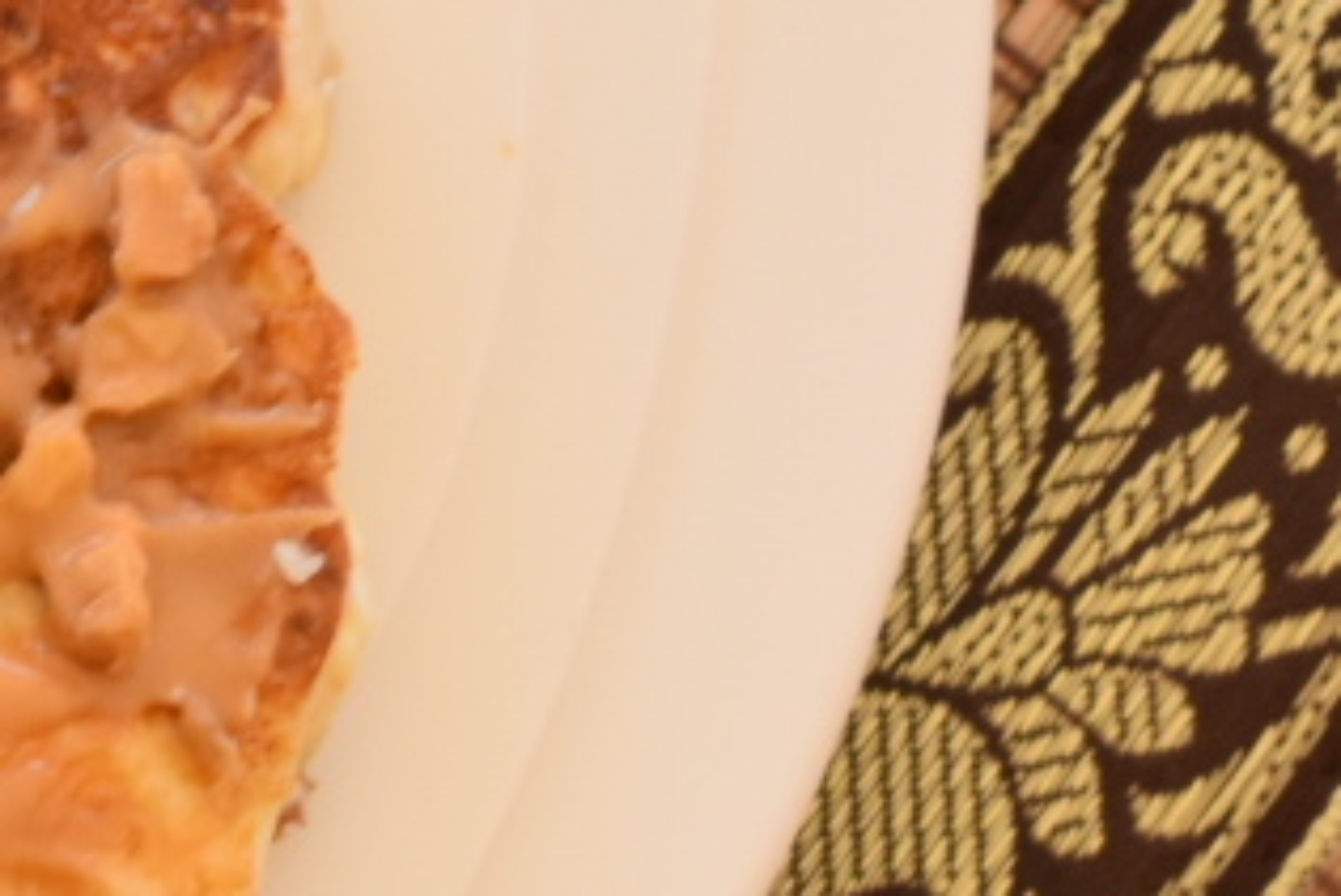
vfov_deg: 3.6
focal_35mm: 384
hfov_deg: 5.2
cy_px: 191
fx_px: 14310
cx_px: -1481
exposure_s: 1/200
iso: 400
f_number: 8
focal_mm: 50
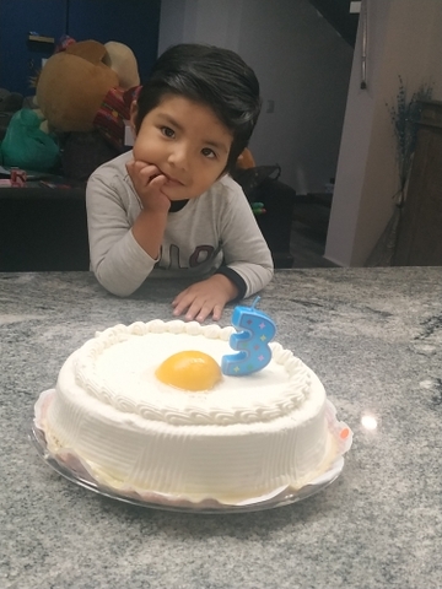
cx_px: 221
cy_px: 294
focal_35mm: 24
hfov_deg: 56.8
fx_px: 409
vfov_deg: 71.6
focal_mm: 3.94
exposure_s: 1/24
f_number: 1.9
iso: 400
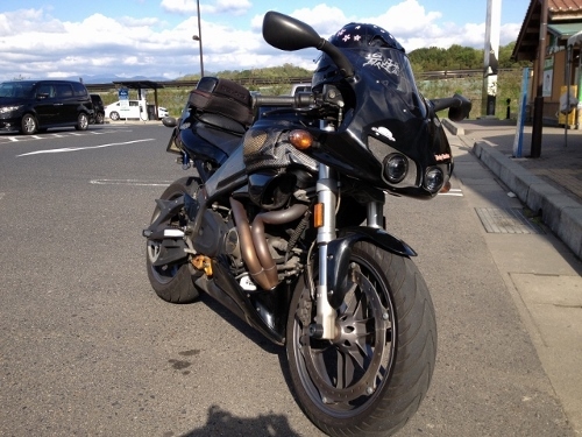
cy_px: 218
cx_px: 291
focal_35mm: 35
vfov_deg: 40.7
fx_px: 588
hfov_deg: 52.6
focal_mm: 4.28
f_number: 2.4
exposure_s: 1/968
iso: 50
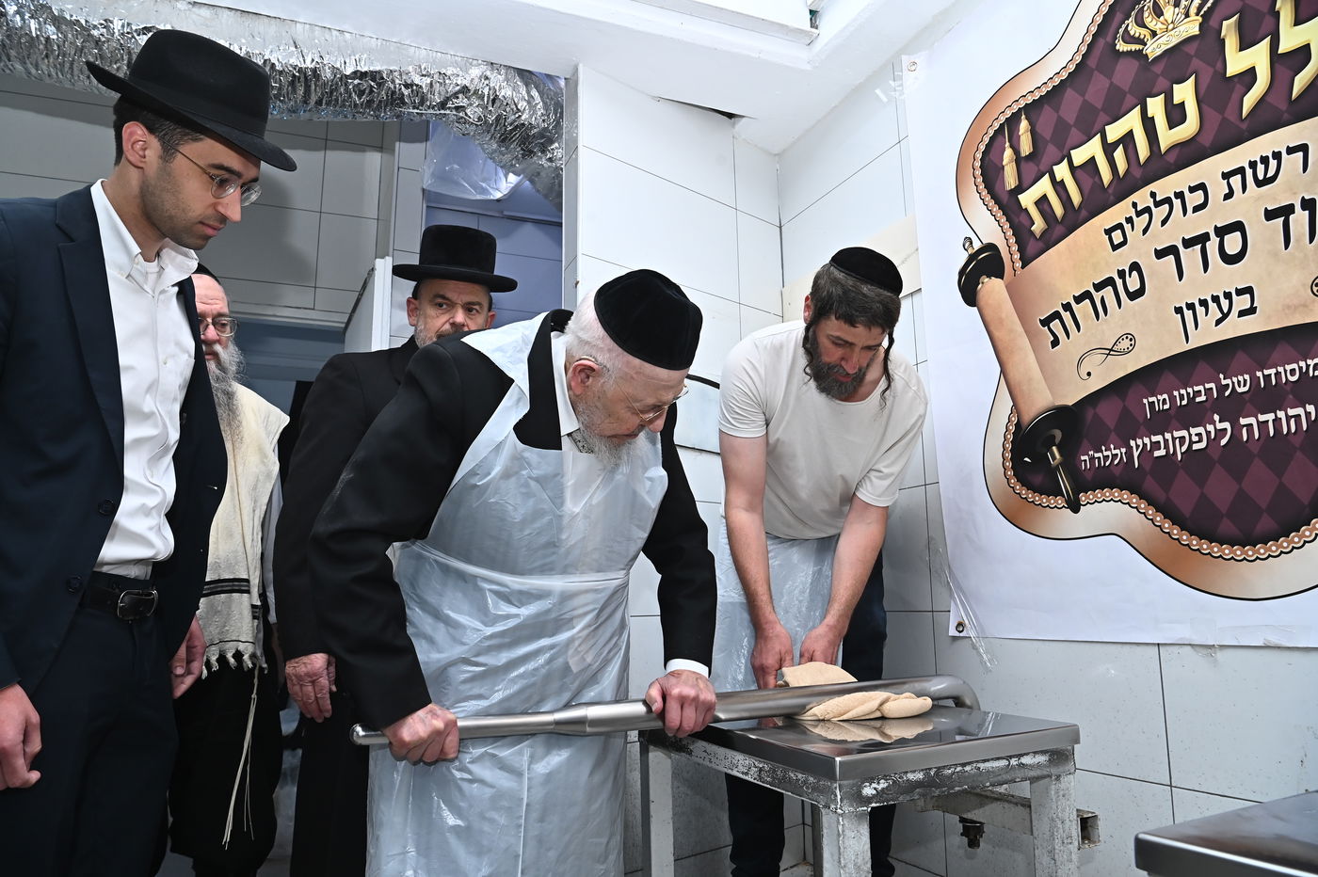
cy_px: 438
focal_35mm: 24
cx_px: 659
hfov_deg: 73.8
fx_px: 878
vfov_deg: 53.1
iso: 1000
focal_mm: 24
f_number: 8
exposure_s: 1/200
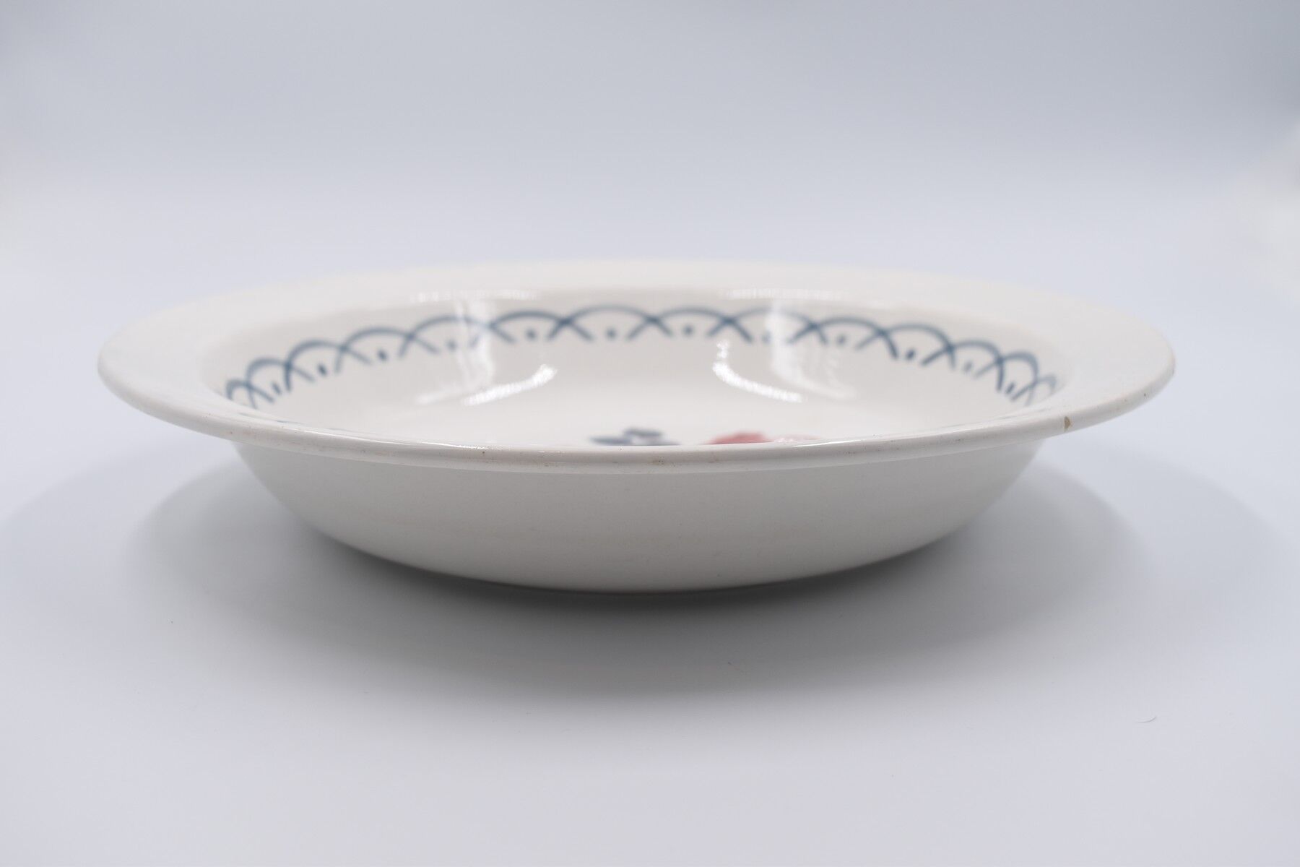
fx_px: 1571
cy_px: 434
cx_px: 650
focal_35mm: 44
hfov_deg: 45.0
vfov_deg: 30.8
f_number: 5.6
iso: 200
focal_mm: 29
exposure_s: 1/200
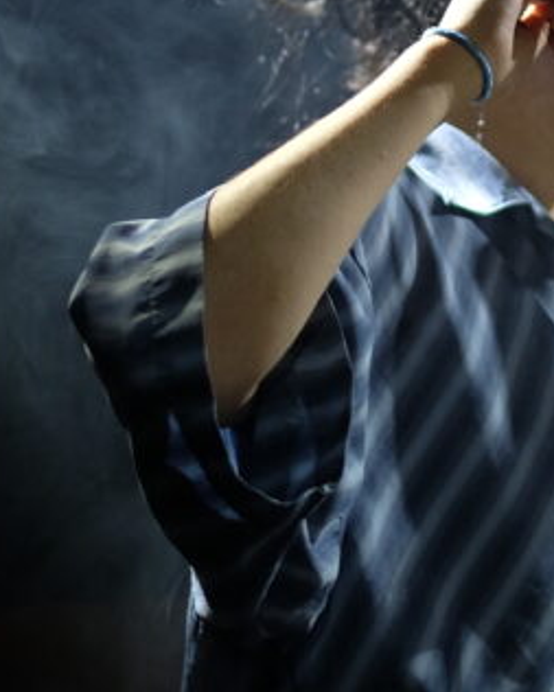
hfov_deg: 9.6
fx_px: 3298
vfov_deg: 11.9
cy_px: 169
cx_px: 439
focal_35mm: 161
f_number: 1.4
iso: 800
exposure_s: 1/45
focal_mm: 35
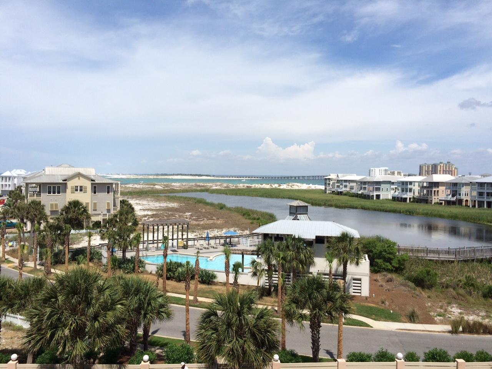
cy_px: 184
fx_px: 412
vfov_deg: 48.2
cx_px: 246
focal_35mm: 29
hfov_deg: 61.7
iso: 32
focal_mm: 4.15
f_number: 2.2
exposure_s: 1/3425
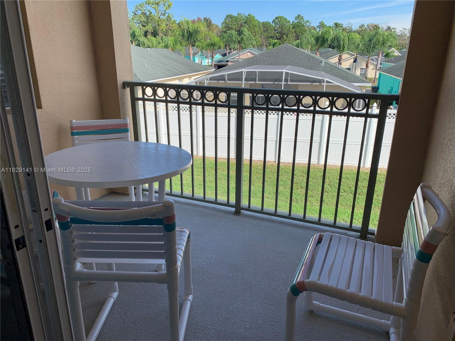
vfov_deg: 53.1
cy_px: 170
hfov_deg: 67.3
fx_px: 342
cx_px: 228
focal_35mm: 26
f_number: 1.8
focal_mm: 4.25
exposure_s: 1/1387
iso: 25
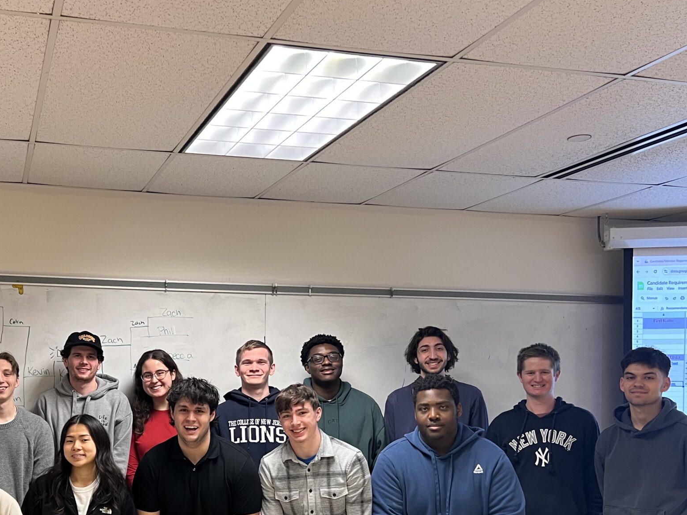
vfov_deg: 32.9
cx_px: 169
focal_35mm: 43
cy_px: 395
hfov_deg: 42.5
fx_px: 853
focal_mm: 5.7
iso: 125
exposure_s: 1/60
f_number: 1.5
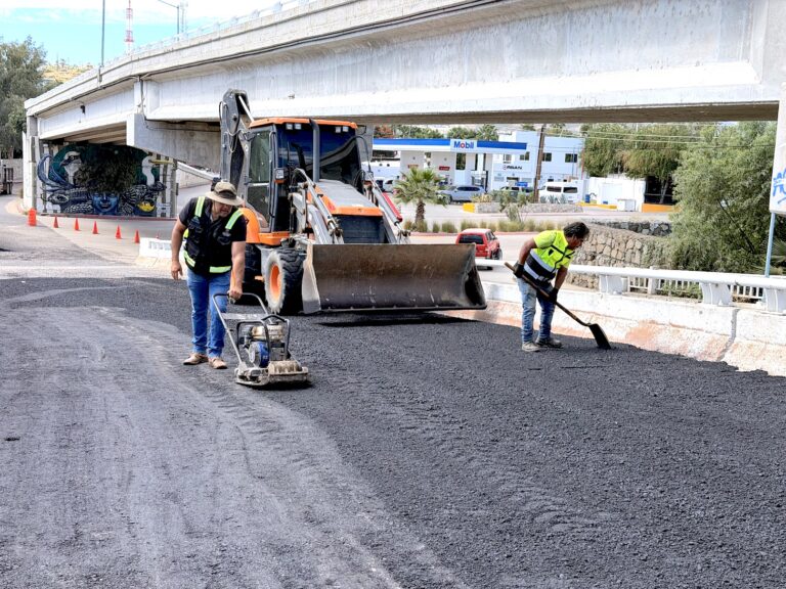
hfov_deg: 39.7
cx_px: 393
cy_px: 294
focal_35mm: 48
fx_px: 1090
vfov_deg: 30.3
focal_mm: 6.76
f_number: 1.78
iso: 64
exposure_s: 1/1980
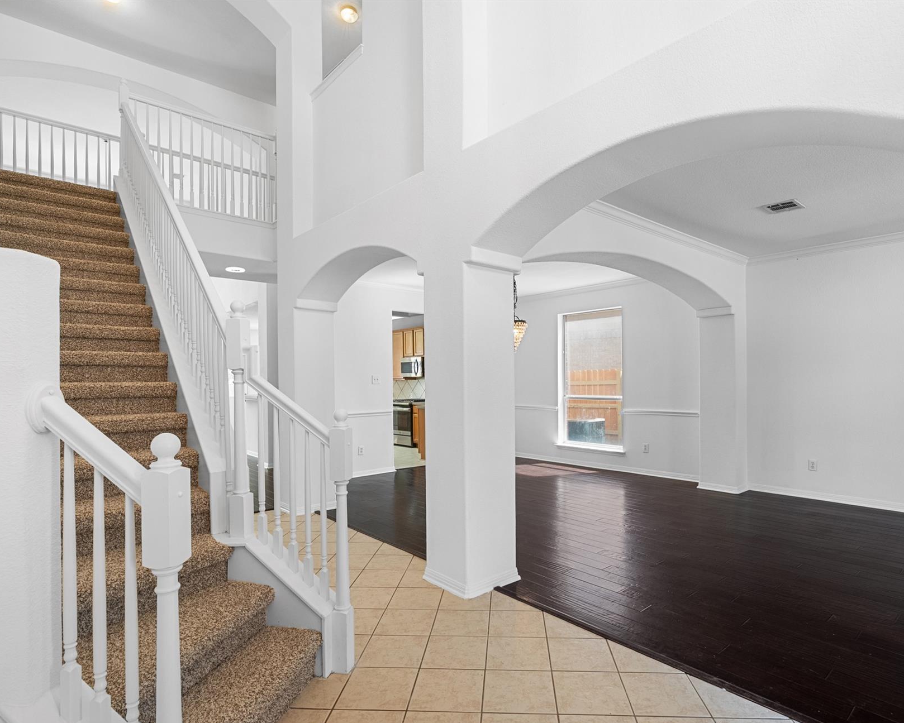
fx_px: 508
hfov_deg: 83.1
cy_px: 379
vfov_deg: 70.8
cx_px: 484
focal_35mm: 19
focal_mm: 16
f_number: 8
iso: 640
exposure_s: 1/4
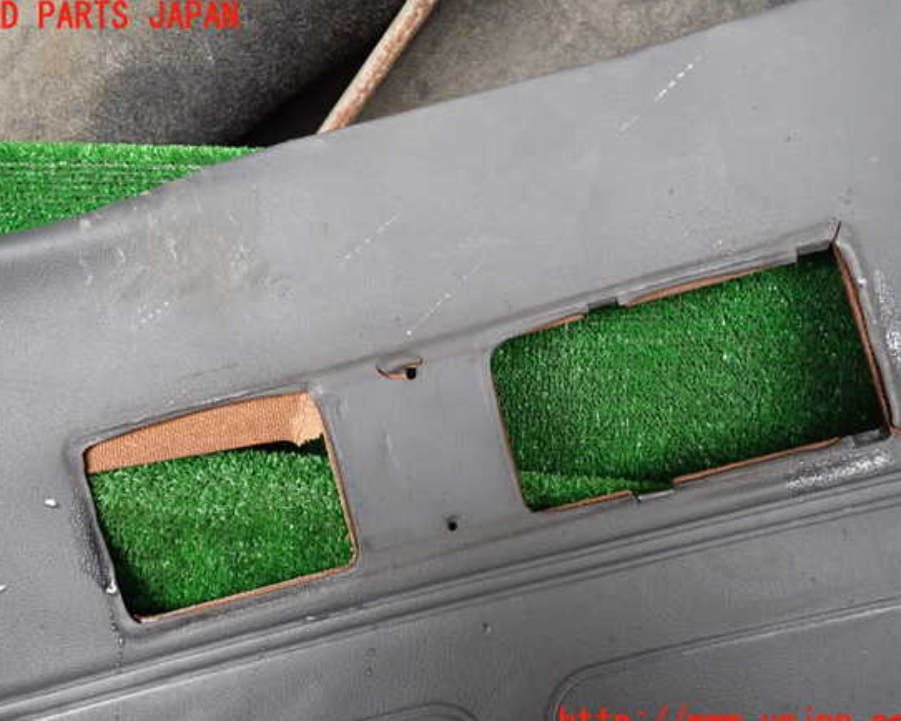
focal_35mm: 27
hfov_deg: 64.0
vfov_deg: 53.2
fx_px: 720
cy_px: 370
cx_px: 436
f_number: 2
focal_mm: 4.5
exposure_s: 1/30
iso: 400
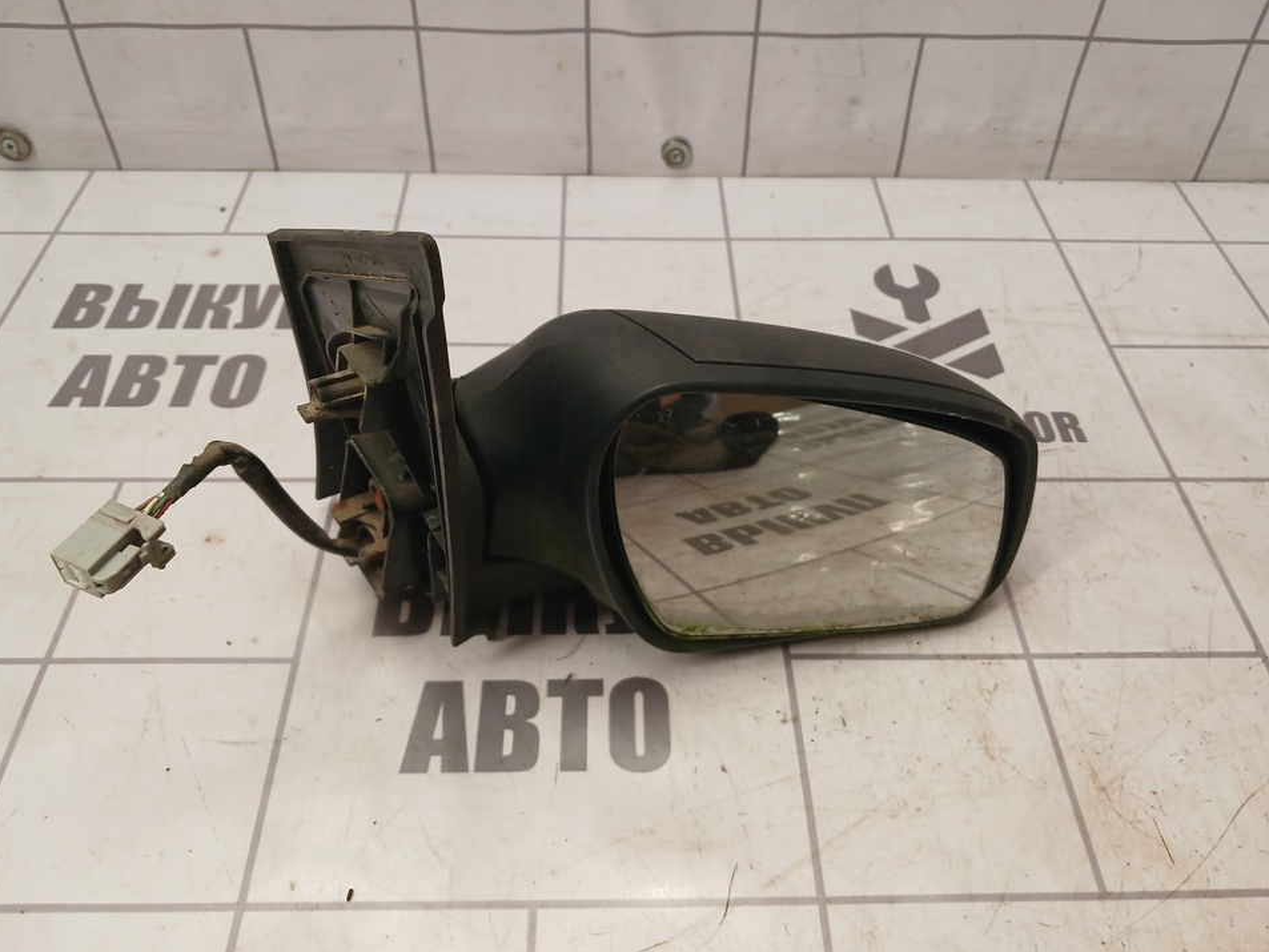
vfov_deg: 48.2
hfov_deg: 61.7
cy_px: 454
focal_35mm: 29
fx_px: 1063
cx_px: 631
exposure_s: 1/50
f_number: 1.8
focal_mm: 4
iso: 160
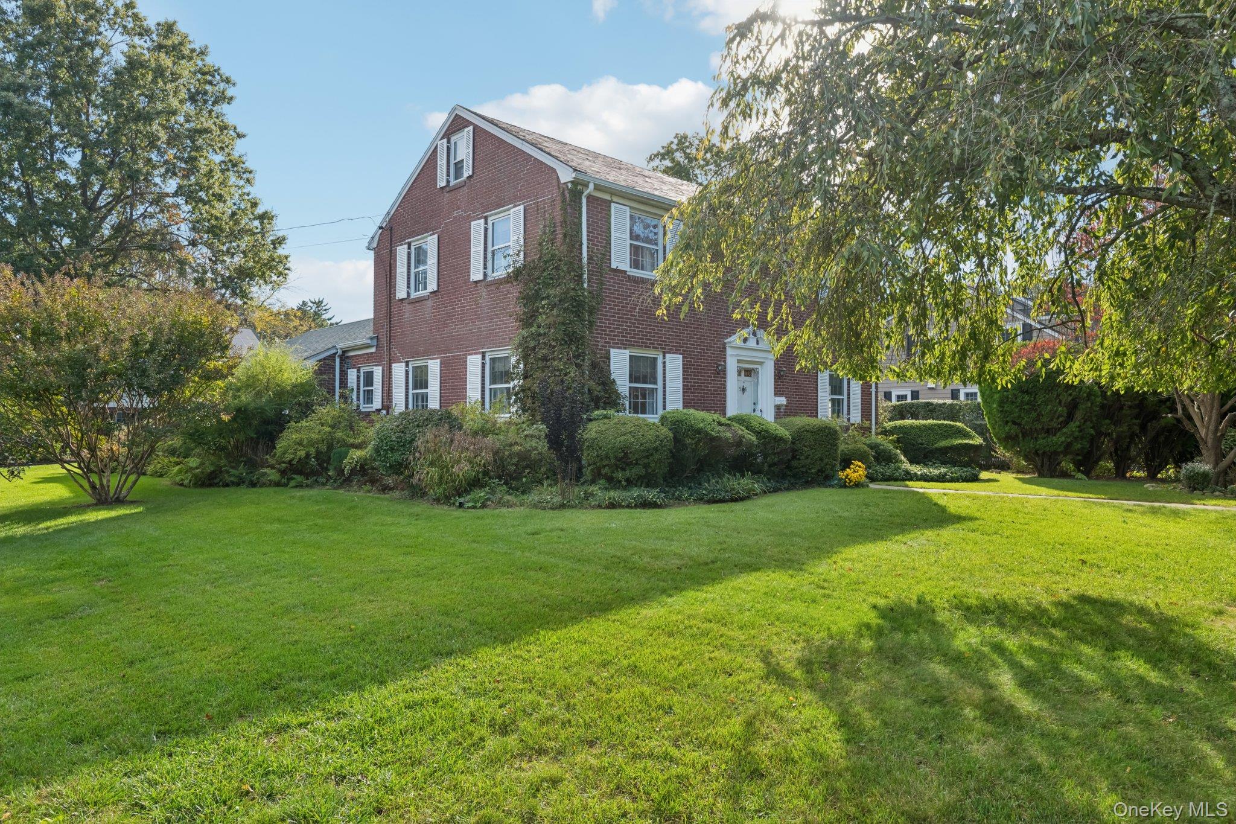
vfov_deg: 55.1
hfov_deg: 76.1
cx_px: 618
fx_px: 790
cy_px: 412
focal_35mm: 23
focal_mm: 23
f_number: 8
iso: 200
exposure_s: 1/125
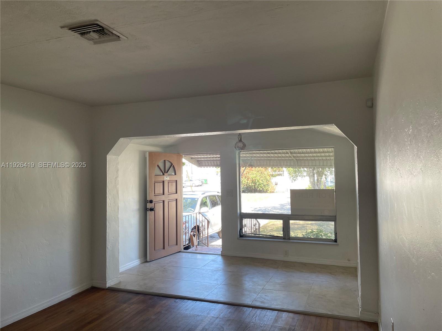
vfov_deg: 53.1
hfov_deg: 67.3
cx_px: 221
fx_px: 332
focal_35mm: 26
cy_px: 166
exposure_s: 1/121
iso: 50
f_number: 1.6
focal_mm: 4.2
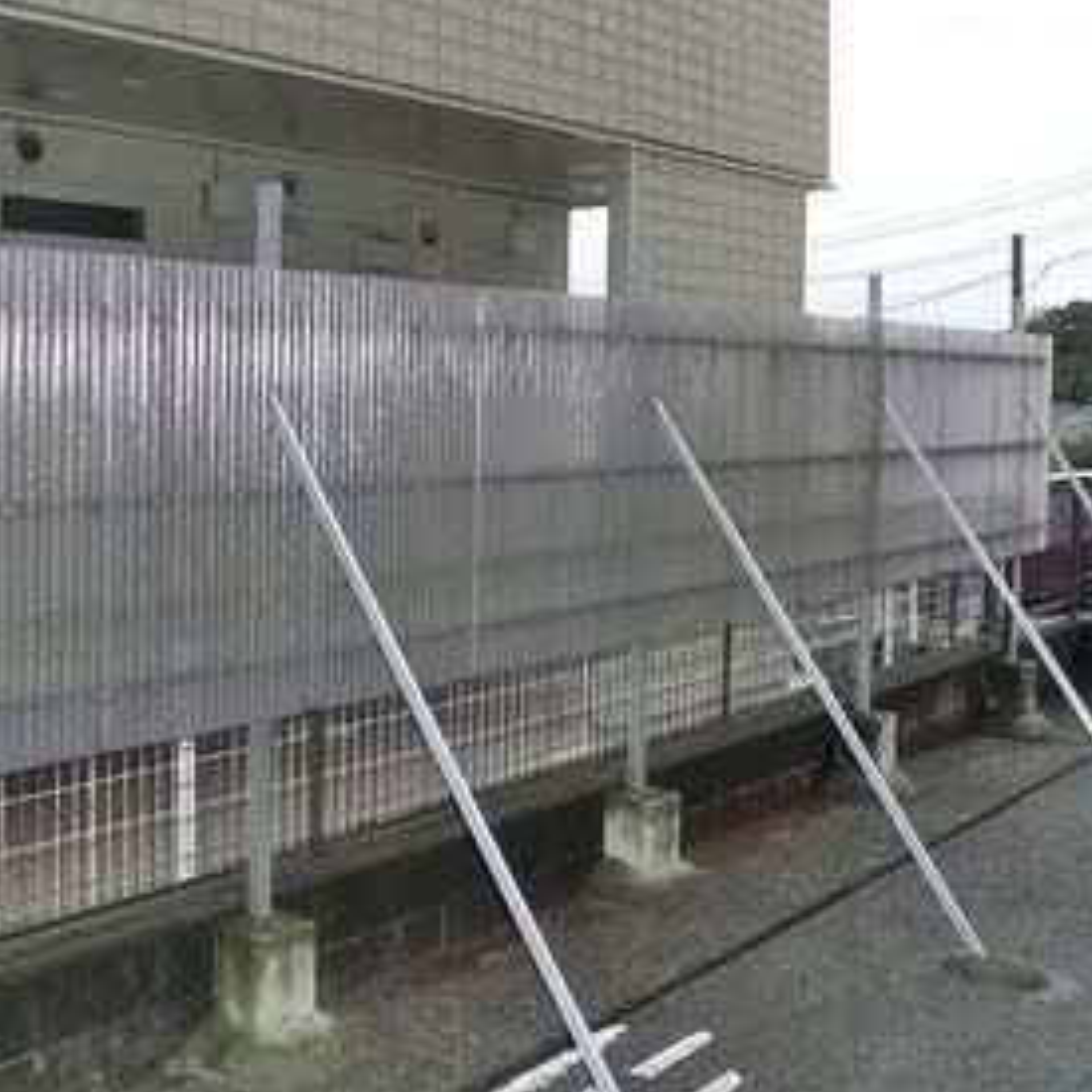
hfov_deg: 31.6
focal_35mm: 54
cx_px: 465
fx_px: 1927
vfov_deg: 31.5
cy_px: 391
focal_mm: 5.1
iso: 400
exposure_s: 1/400
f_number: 3.5
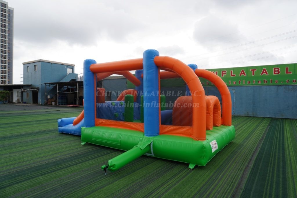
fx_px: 198
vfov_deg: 53.1
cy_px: 99
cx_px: 148
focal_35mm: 24
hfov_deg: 73.7
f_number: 8
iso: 100
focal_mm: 16
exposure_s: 1/125
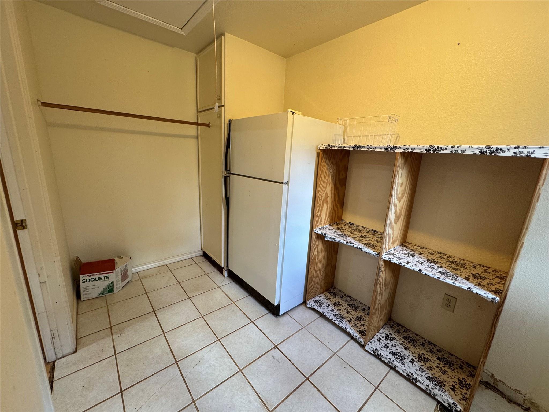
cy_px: 206
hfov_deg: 102.1
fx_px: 222
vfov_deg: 85.7
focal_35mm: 14
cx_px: 274
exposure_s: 1/60
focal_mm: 2.22
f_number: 2.2
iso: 200
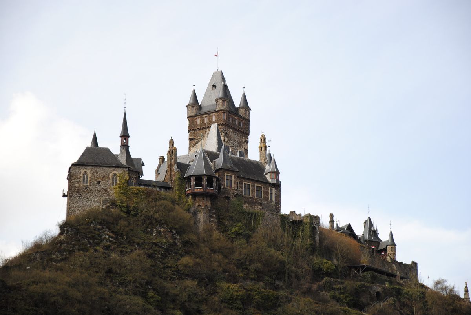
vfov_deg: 10.2
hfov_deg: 15.2
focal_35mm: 135
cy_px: 158
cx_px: 236
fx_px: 1768
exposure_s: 1/500
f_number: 5.6
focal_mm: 90
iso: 200
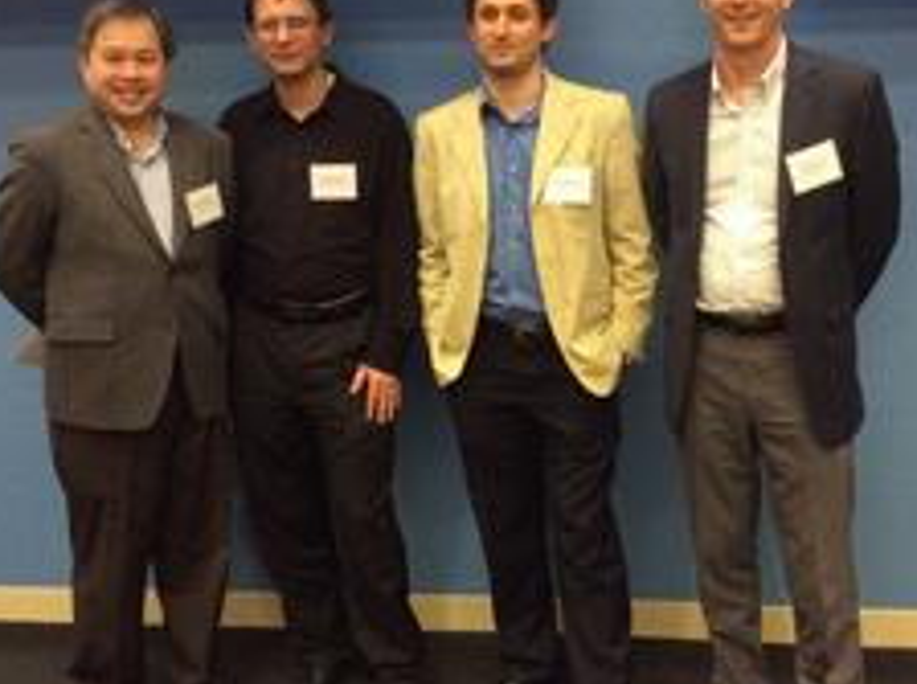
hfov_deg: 38.2
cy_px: 313
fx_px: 1322
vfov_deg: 29.0
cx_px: 495
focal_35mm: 50
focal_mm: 3.3
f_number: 2.4
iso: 250
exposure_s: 1/24
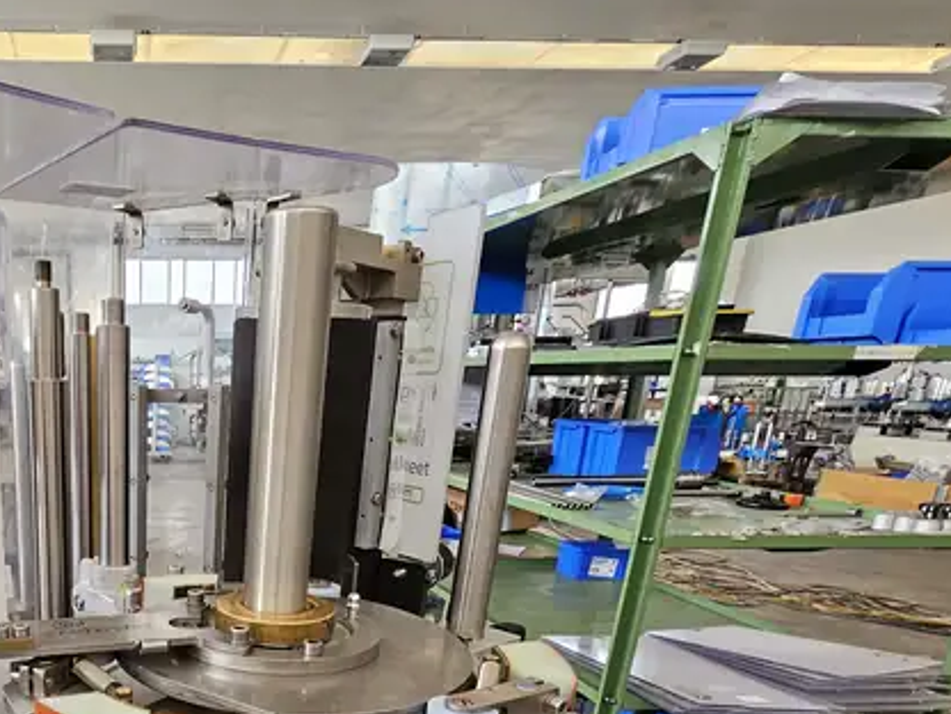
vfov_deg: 49.5
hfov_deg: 60.9
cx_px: 133
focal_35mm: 25
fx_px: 687
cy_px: 629
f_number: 2.2
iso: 160
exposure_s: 1/100
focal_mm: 2.2
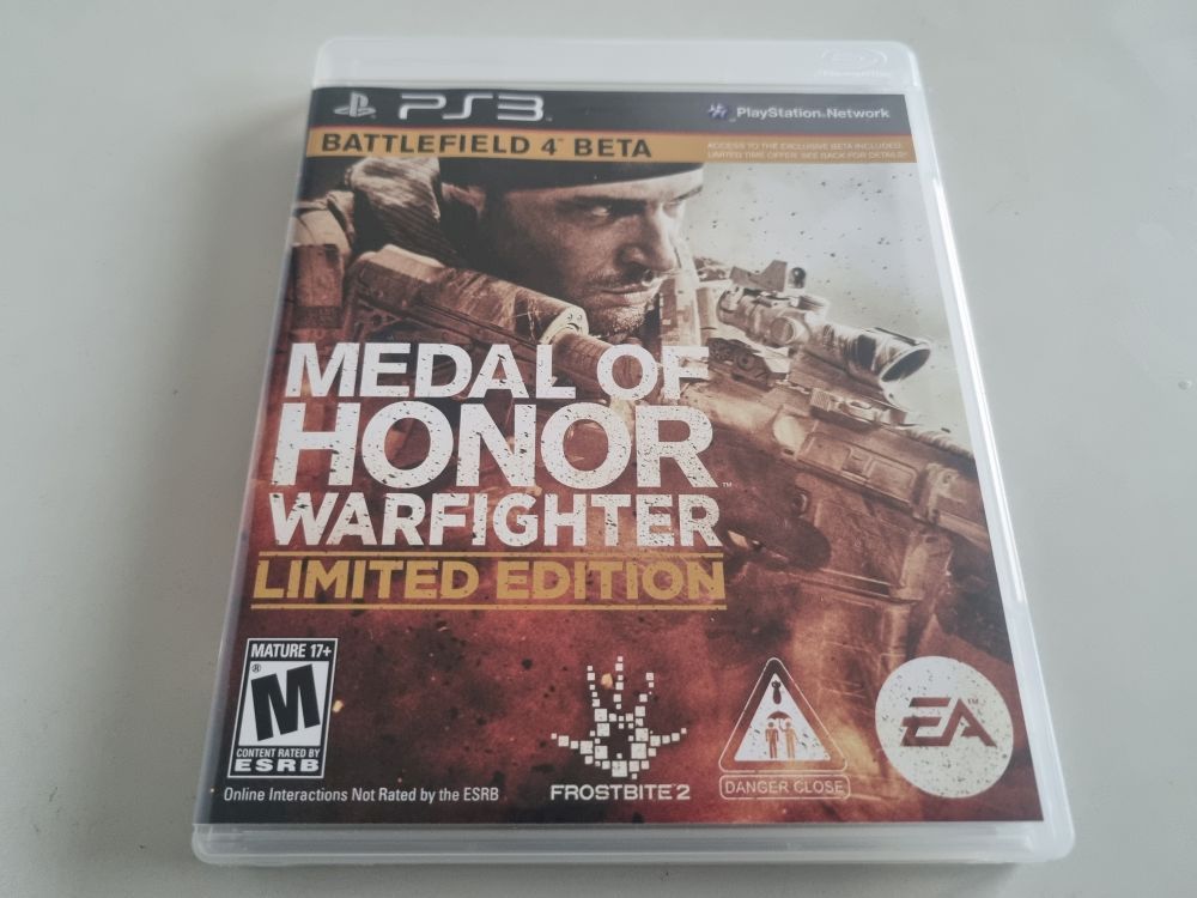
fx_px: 899
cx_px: 598
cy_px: 449
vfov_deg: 53.1
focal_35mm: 26
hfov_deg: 67.3
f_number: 1.8
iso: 800
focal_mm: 5.4
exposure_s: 1/50
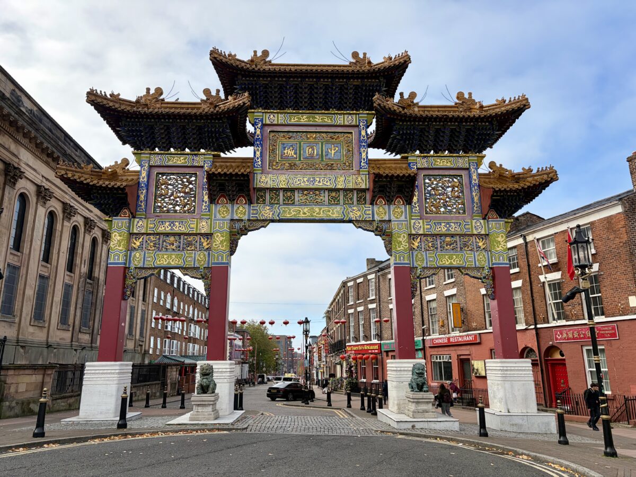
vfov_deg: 53.1
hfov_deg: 67.3
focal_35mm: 26
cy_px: 238
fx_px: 478
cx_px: 318
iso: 50
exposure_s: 1/2451
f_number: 1.6
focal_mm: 5.96
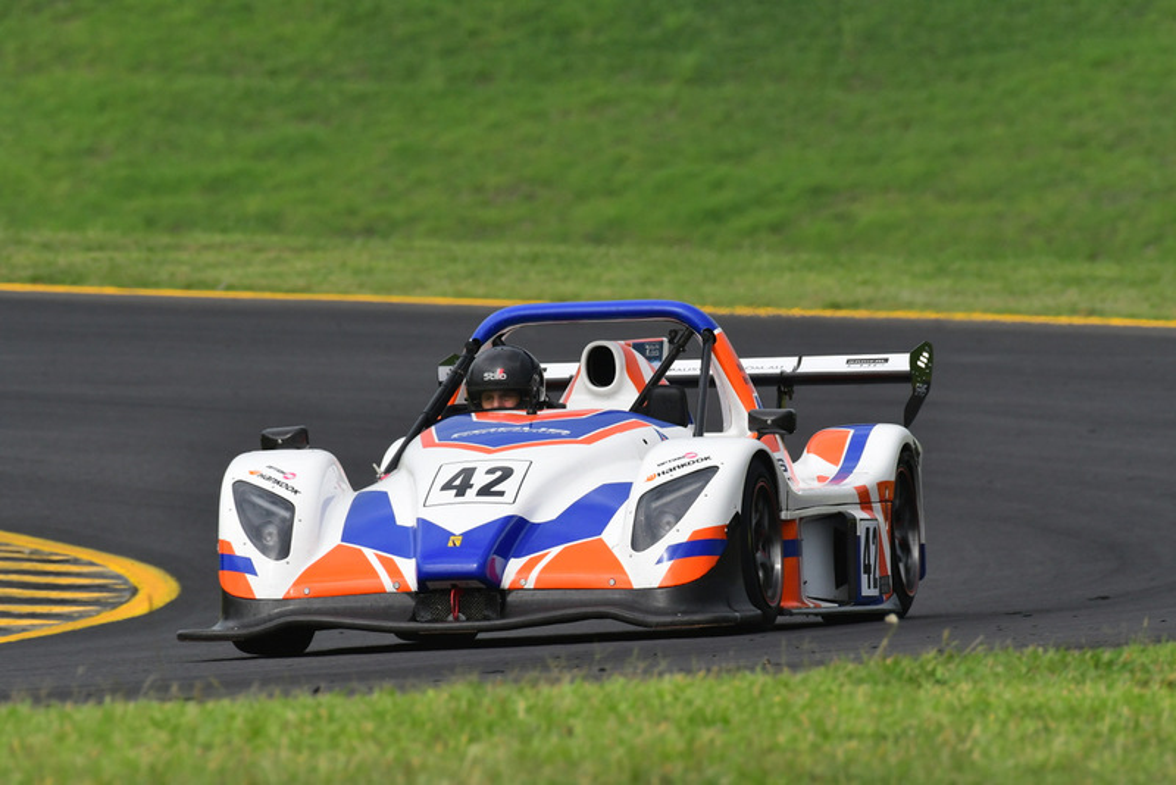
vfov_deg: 2.0
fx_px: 22547
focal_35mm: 690
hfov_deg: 3.0
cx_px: 588
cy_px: 392
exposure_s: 1/640
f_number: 10
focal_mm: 460
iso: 500
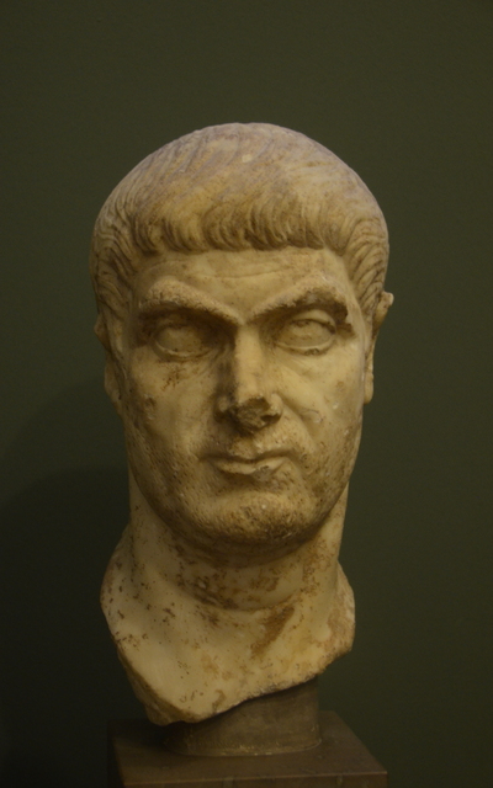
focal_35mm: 76
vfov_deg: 27.1
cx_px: 224
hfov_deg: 17.2
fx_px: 1634
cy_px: 395
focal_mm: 48
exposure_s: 1/8
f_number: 4.5
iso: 1250
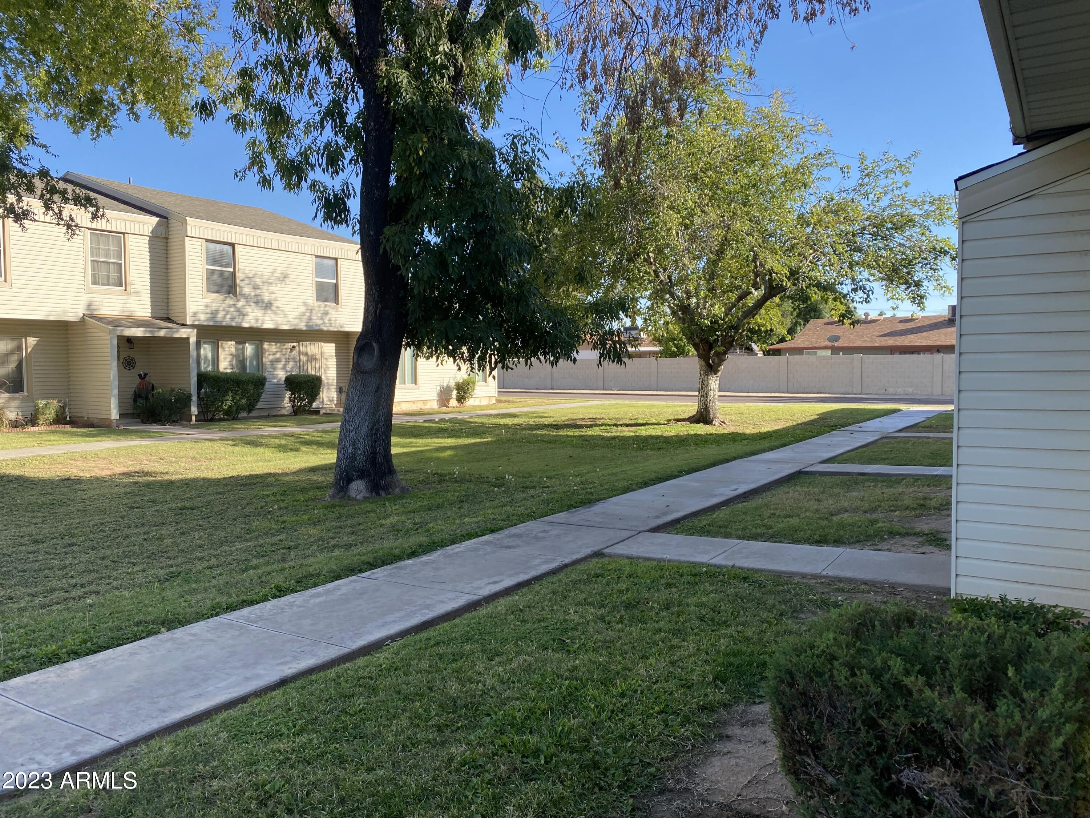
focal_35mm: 26
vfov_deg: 53.1
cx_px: 545
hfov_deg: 67.3
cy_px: 409
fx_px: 819
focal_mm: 4.25
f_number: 1.8
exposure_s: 1/833
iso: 32
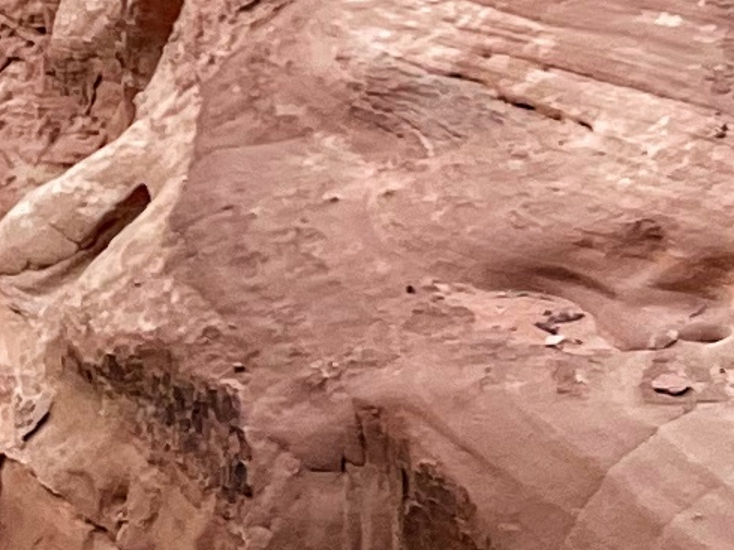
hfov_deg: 9.0
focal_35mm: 214
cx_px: -334
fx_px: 4535
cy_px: -492
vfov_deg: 6.7
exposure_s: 1/153
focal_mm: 5.7
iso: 40
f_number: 1.5
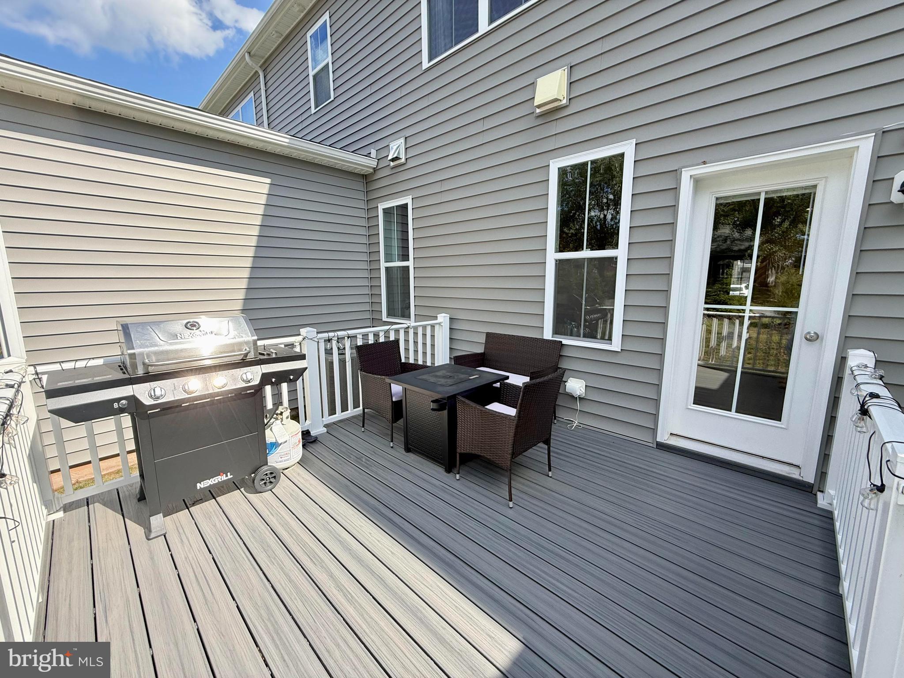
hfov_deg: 102.1
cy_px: 339
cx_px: 452
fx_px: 366
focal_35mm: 14
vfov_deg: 85.7
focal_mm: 2.22
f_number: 2.2
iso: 64
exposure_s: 1/602
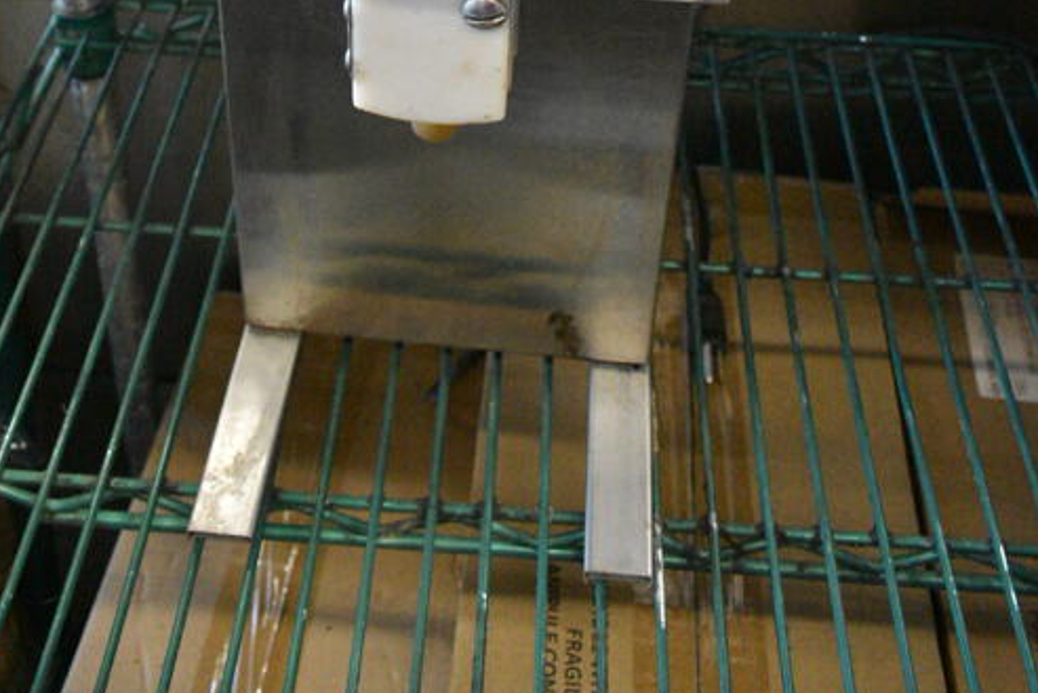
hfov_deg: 39.6
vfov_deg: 23.5
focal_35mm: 50
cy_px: -237
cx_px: 486
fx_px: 1442
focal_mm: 18
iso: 6400
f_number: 6.3
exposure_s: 1/160
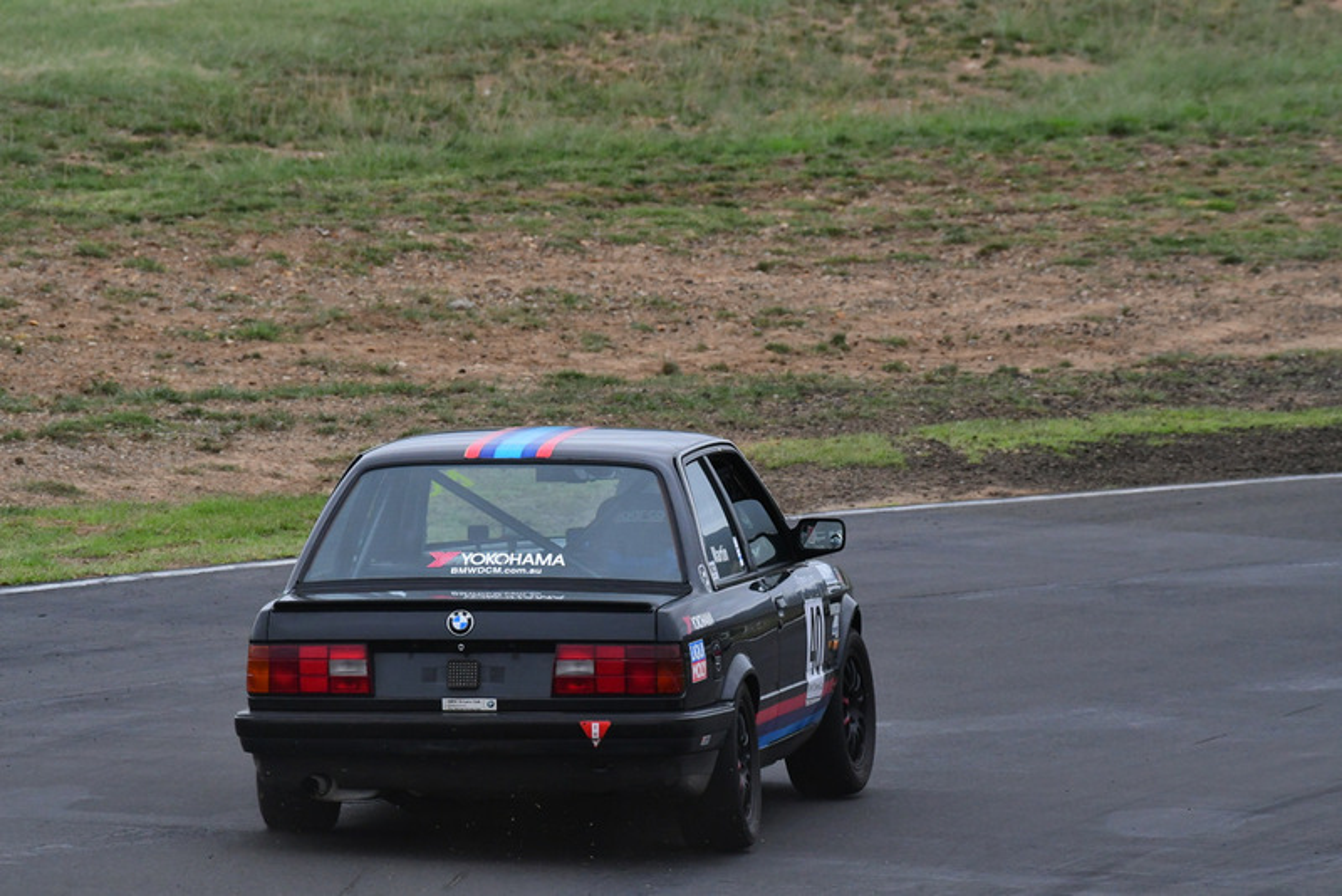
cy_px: 448
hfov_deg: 3.4
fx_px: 22374
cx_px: 671
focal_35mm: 600
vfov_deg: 2.3
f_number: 10
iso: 2000
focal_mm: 400
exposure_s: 1/640
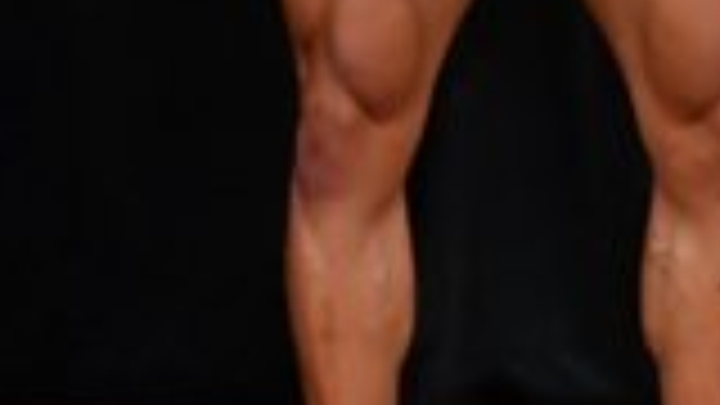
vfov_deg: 0.8
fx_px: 27645
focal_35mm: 1448
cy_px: -400
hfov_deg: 1.5
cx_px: -637
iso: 4000
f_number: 5.6
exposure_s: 1/400
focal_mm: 190
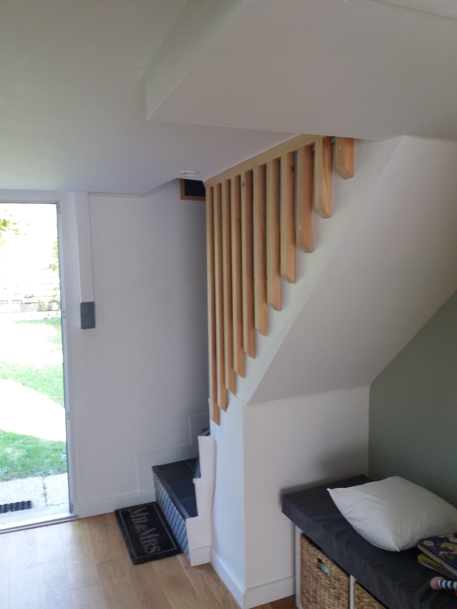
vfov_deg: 63.4
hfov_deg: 49.7
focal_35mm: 28
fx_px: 493
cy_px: 304
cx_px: 228
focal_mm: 3.7
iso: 64
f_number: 1.9
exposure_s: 1/50
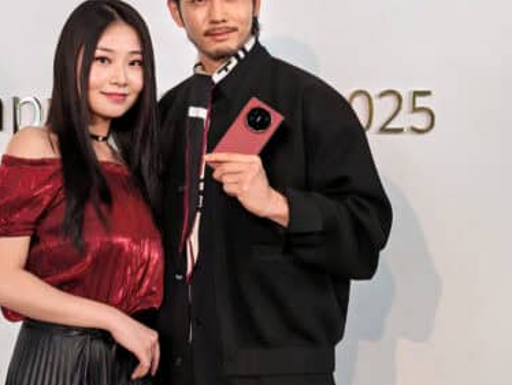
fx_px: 1317
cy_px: 83
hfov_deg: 21.8
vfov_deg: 16.5
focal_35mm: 89
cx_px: 144
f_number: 2
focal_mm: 6.8
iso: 80
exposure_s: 1/100
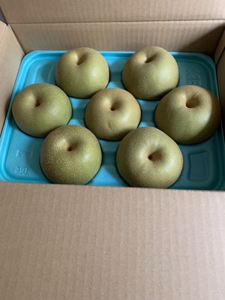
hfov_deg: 53.1
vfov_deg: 67.3
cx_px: 112
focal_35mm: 26
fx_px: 225
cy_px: 150
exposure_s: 1/40
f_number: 1.8
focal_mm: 4.25
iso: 320
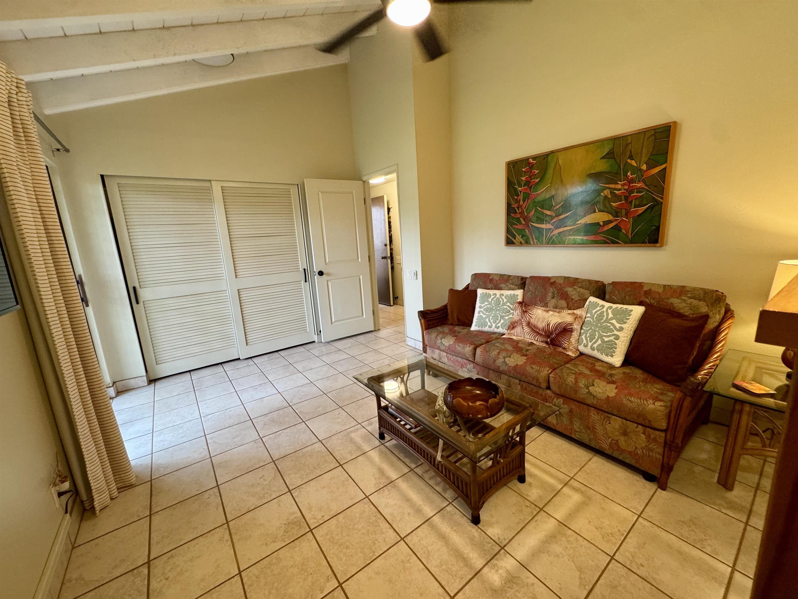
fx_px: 323
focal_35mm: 14
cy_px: 300
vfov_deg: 85.7
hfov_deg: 102.1
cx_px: 399
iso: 250
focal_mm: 2.22
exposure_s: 1/60
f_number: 2.2
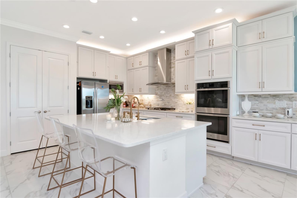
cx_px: 148
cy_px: 99
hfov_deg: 85.4
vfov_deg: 63.2
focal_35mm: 20
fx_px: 161
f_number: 6.3
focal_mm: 13
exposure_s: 1/125
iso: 1000
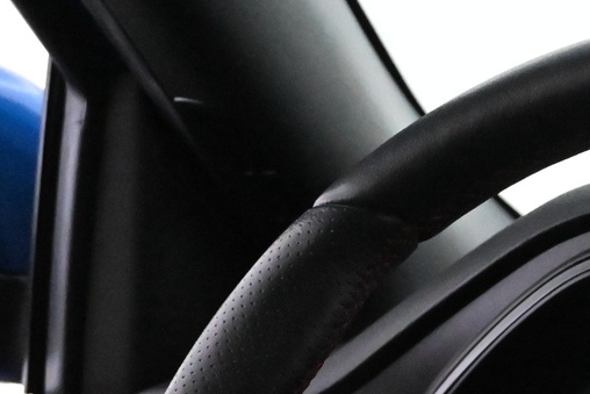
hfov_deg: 10.9
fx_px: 3059
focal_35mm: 187
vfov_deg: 7.3
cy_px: 583
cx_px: 620
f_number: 5.6
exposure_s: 1/60
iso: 11400
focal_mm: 39
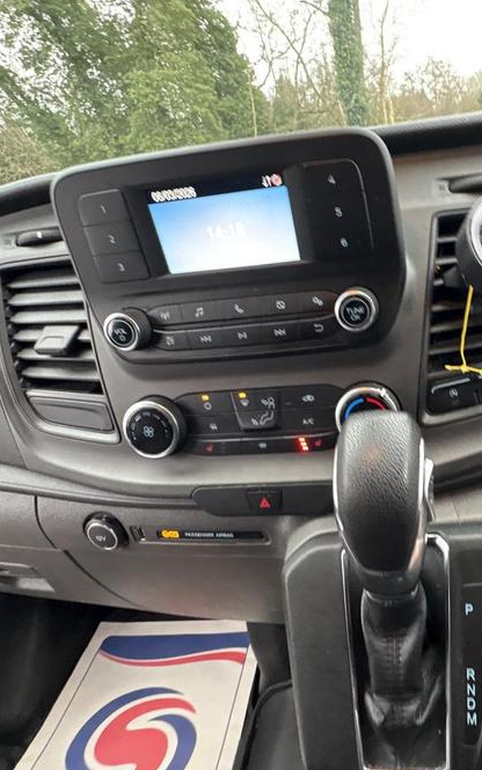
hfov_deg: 56.3
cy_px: 387
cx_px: 370
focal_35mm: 20
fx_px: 420
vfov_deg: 85.0
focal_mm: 2.22
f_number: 2.2
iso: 500
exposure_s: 1/60
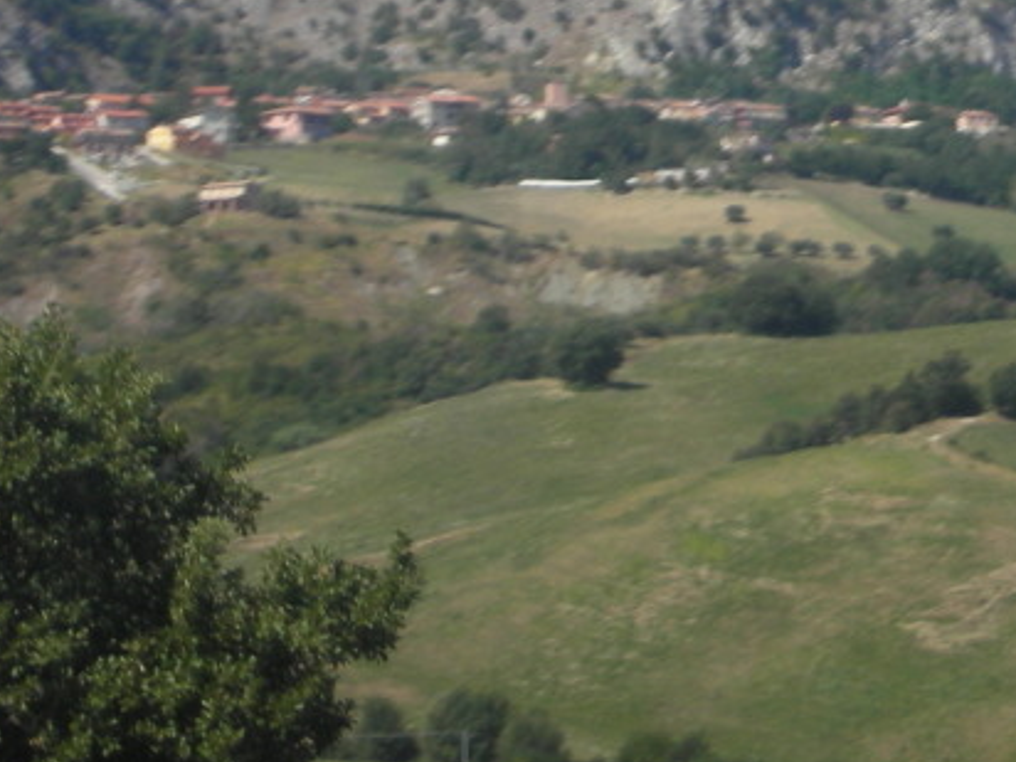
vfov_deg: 6.9
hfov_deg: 9.2
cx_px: 871
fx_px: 6281
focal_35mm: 214
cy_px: -111
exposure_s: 1/250
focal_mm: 14.3
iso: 50
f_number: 4.8
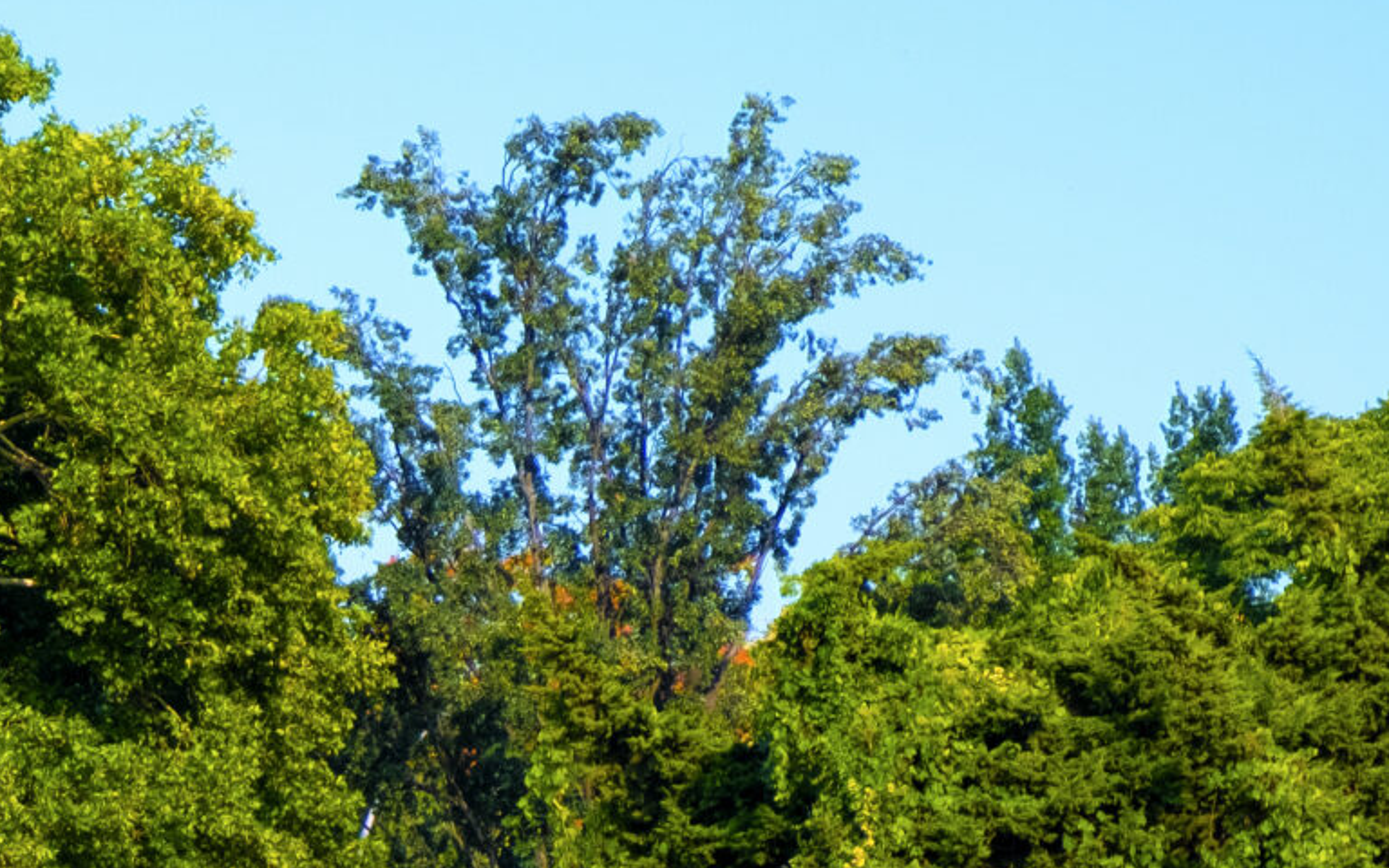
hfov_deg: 7.3
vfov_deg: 4.6
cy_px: 1245
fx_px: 10675
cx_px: -702
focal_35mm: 282
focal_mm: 55
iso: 200
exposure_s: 1/170
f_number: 10
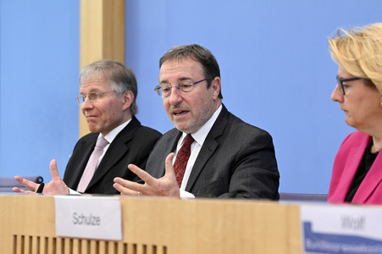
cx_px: 191
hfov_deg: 16.4
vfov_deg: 11.0
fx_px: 1325
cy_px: 127
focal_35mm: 125
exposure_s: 1/400
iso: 2500
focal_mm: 125
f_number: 5.6
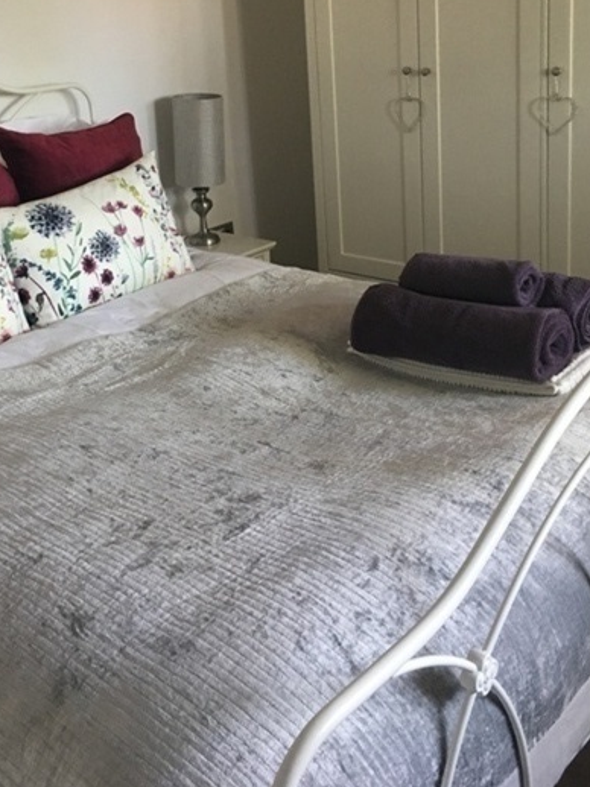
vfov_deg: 42.7
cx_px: 211
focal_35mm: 43
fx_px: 978
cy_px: 211
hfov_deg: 33.4
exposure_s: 1/33
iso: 160
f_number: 2.2
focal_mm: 4.15
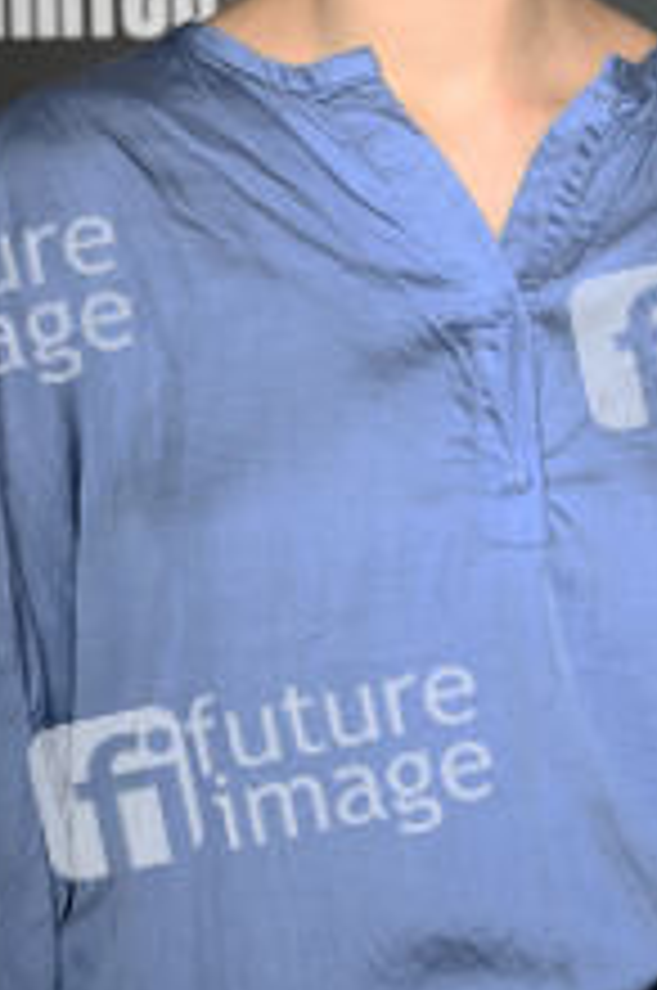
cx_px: 392
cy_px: 99
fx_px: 4998
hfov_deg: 7.5
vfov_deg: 11.2
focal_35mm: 182
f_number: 5.6
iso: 1000
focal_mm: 100
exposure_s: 1/250
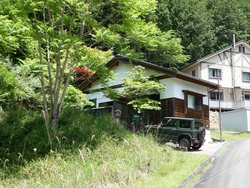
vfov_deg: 29.1
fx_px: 361
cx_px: 125
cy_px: 94
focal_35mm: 50
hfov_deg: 38.2
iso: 80
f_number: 4.1
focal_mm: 9
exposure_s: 1/160
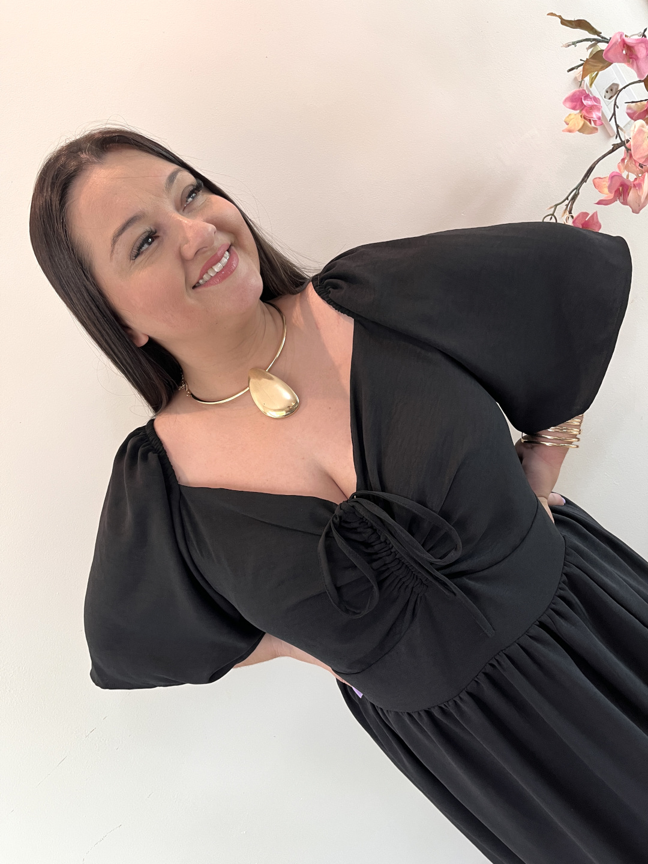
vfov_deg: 67.3
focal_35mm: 26
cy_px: 432
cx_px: 324
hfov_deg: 53.1
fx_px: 649
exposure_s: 1/60
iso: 125
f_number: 1.6
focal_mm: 5.1
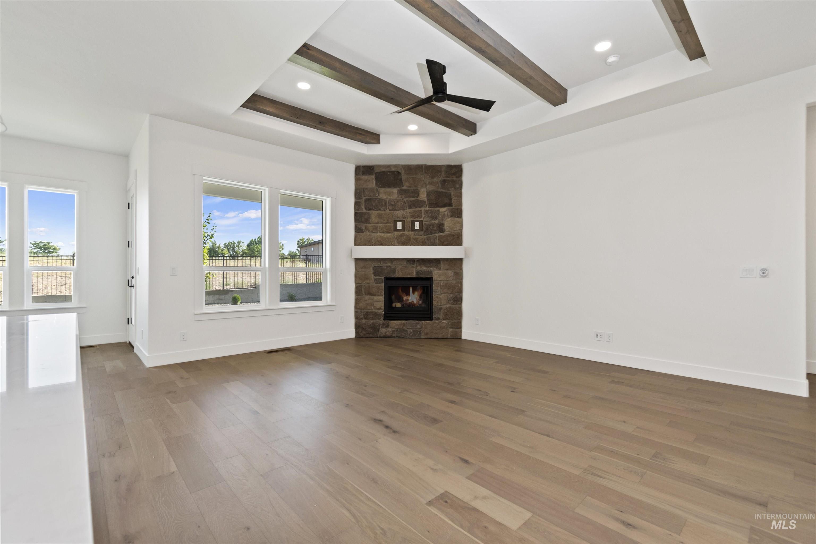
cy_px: 272
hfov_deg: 100.4
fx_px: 340
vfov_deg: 77.3
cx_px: 408
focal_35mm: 15
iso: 320
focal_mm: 10
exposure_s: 1/40
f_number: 6.3
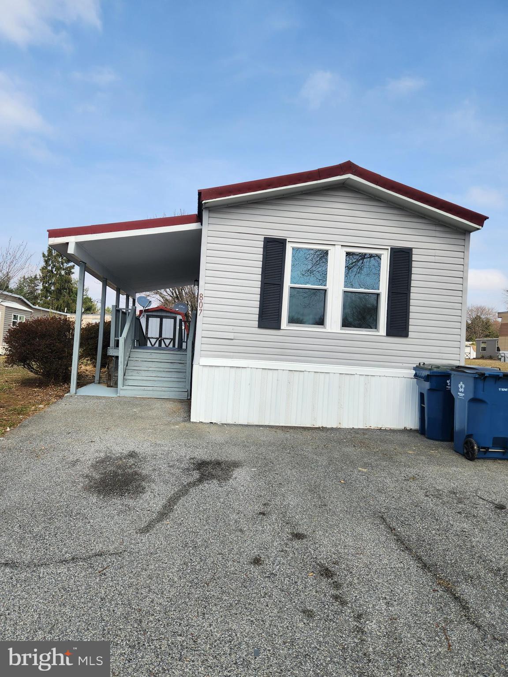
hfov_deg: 58.9
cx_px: 254
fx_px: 450
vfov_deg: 73.9
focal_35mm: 23
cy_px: 338
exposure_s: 1/1476
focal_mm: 5.4
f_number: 1.8
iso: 20
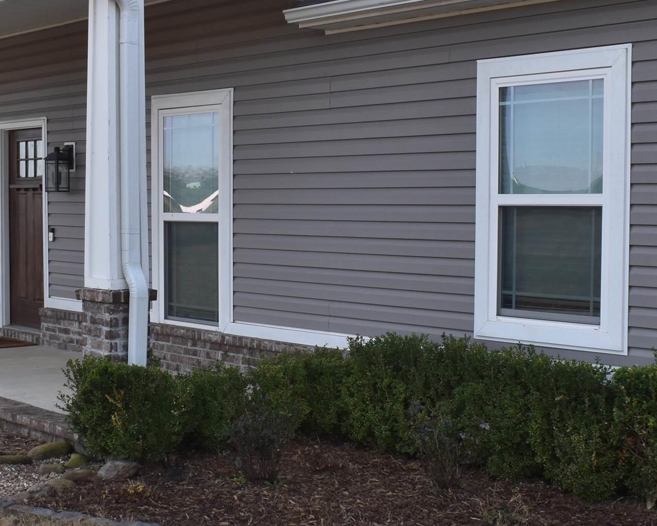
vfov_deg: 25.0
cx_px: 272
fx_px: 1186
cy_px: 251
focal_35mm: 61
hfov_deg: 30.9
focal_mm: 18
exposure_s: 1/250
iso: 200
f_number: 8
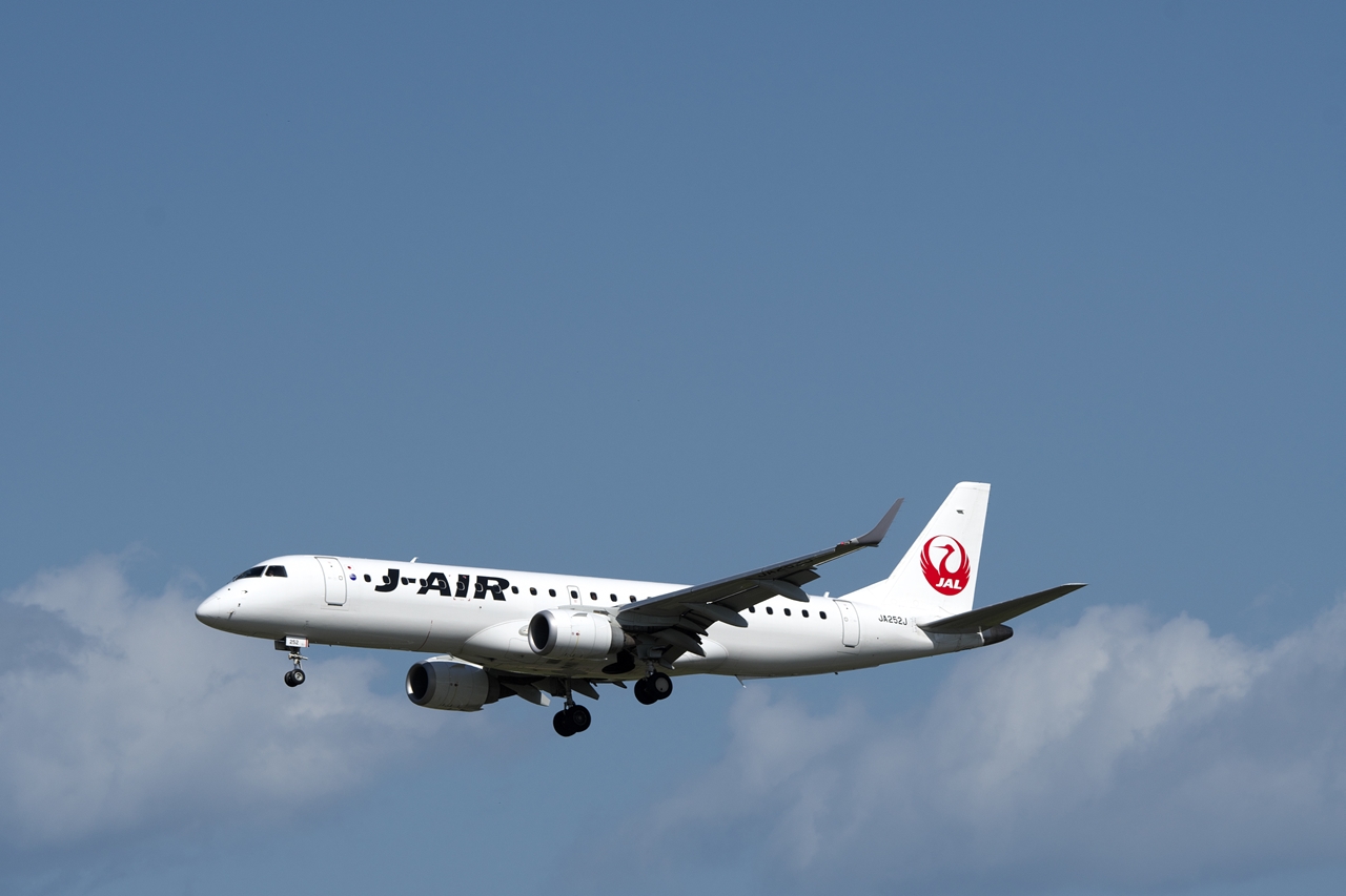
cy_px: 448
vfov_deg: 3.7
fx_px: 14018
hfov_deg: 5.5
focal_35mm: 375
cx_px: 673
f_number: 8
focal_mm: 250
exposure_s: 1/1600
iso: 160
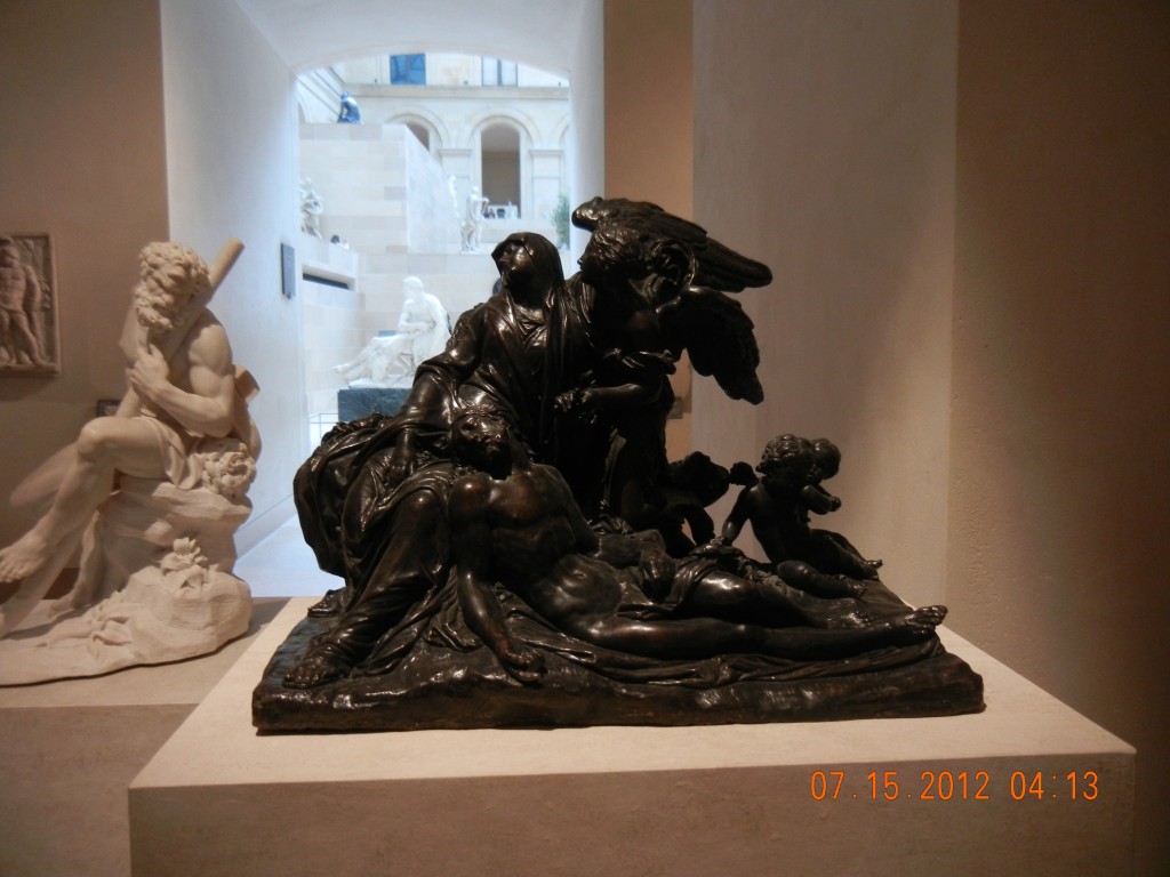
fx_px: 1014
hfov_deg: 60.0
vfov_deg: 46.8
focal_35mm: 30
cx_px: 585
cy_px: 438
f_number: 3.5
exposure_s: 1/21.6
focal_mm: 5.4
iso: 400
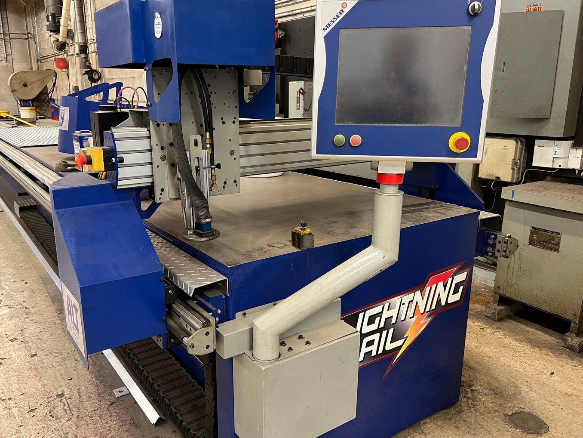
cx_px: 261
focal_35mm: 29
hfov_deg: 61.5
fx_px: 489
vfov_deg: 48.3
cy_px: 218
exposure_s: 1/60
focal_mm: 5.7
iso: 250
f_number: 1.5
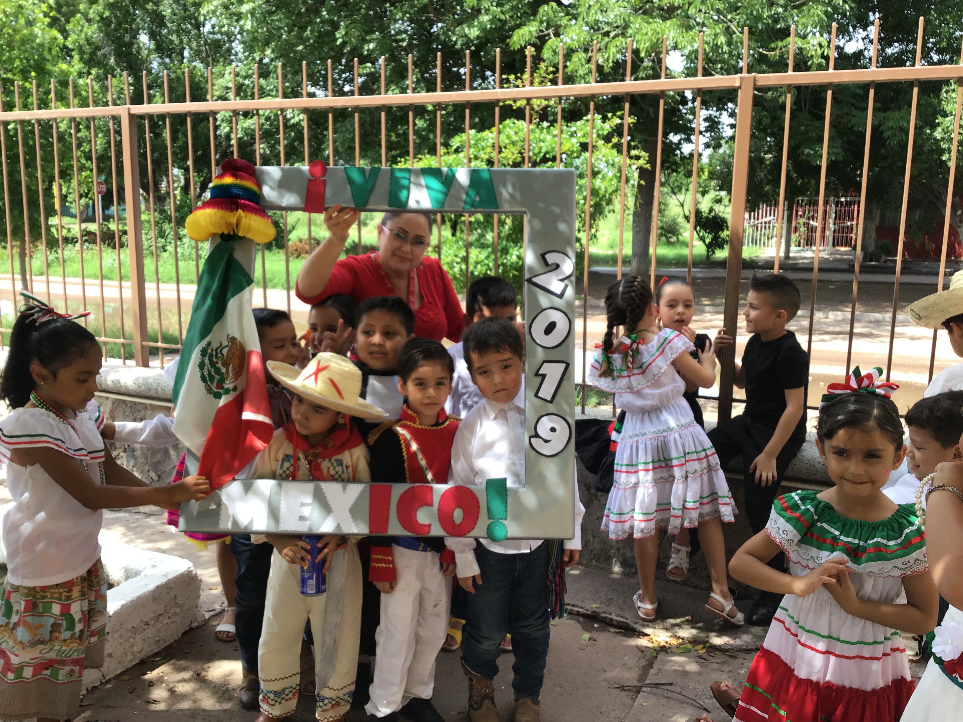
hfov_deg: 58.4
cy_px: 361
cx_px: 482
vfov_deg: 45.4
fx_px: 862
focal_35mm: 31
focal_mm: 3.3
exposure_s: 1/209
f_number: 2.4
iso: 25
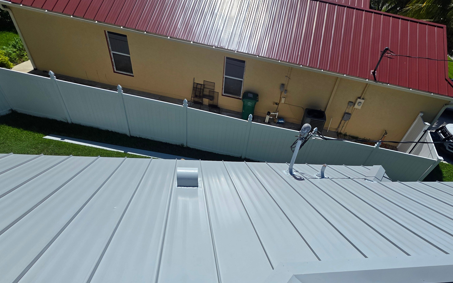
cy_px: 215
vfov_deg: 58.7
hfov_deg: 87.8
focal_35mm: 19
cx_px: 247
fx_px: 235
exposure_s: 1/4994
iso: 40
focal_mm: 2.2
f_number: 1.9
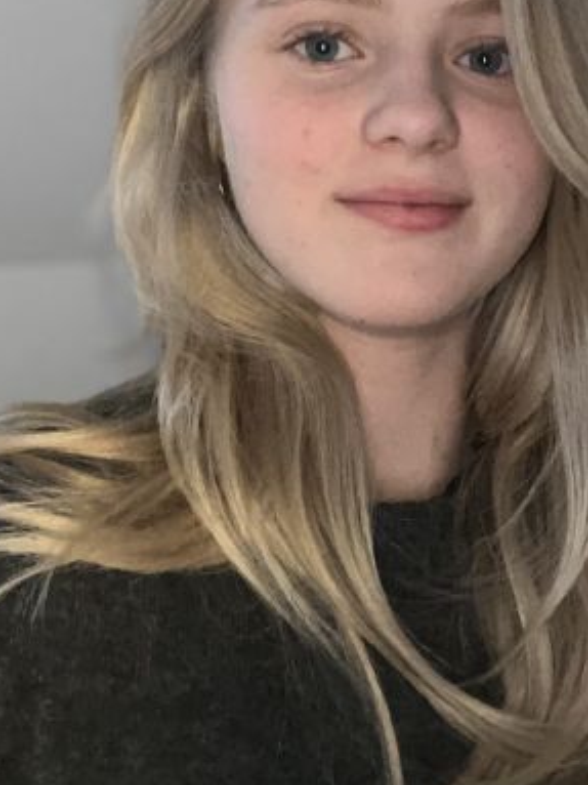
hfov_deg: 30.6
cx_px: 402
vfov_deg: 39.5
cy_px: 209
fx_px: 1065
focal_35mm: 47
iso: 400
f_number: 2.2
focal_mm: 2.71
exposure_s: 1/34
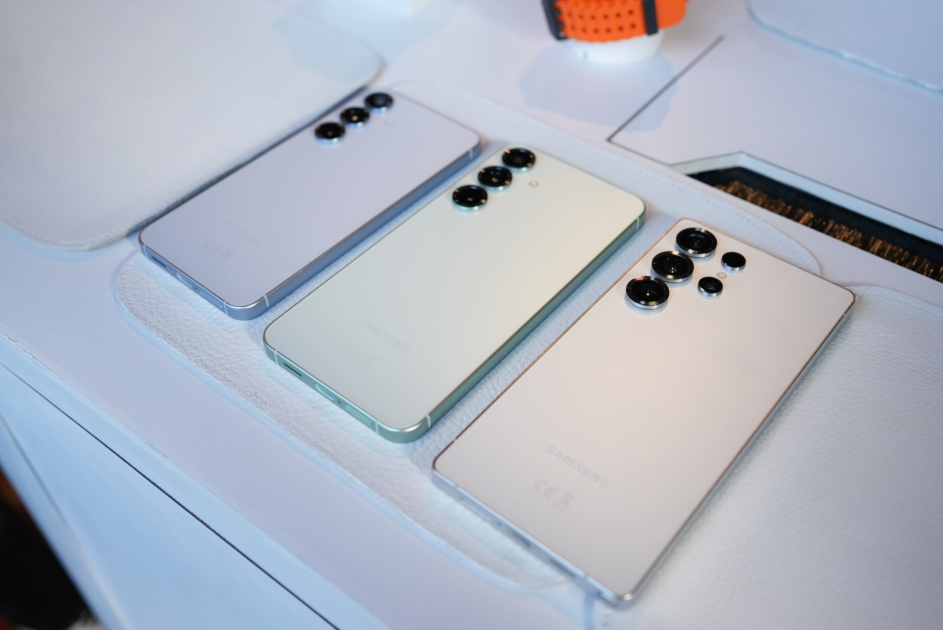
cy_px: 315
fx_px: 917
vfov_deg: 37.9
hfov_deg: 54.4
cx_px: 472
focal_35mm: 35
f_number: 4.5
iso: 500
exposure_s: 1/60
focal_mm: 35
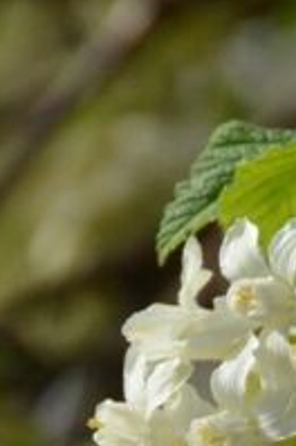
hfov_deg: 1.0
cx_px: 216
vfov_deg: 1.6
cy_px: 518
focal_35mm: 1314
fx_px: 16261
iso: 1600
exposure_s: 1/3200
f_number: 10
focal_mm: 170
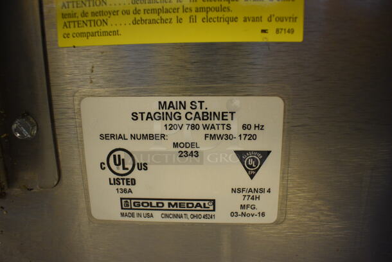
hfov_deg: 67.3
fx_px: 294
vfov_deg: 48.0
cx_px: 196
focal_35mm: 27
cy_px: 131
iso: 1600
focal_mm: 18
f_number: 3.5
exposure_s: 1/125
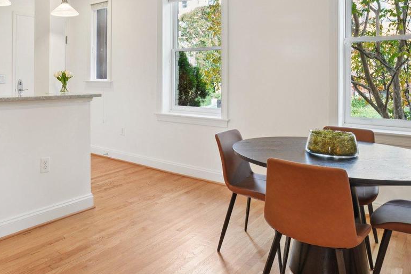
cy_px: 83
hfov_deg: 63.5
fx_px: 320
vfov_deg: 45.4
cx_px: 130
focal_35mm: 28
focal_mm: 10
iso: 100
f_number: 7.1
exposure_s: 1/3.33
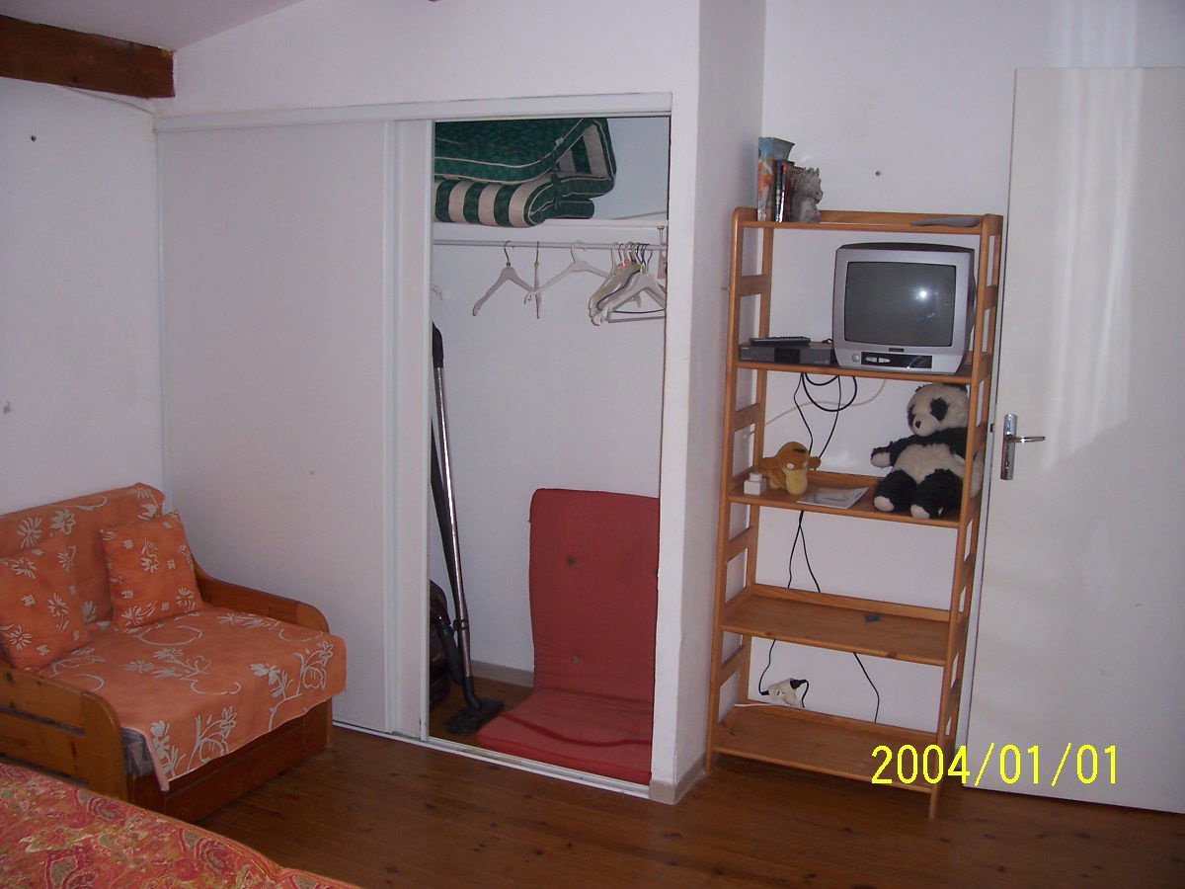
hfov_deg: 54.0
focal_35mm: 34
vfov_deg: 41.8
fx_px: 1164
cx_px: 592
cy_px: 444
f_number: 2.7
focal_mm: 5.6
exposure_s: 1/60
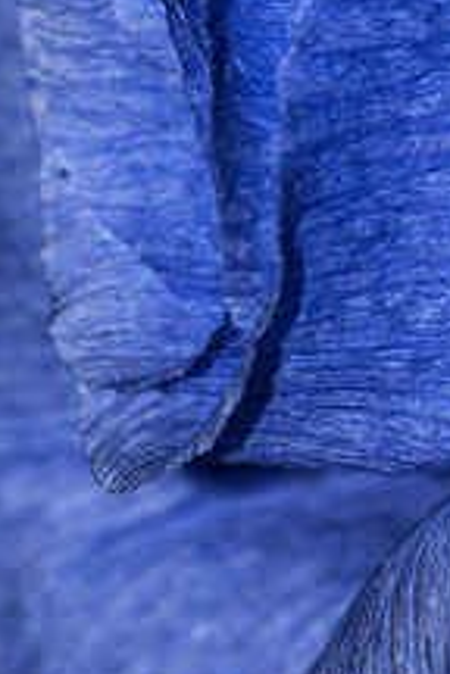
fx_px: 8219
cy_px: 156
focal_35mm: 438
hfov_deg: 3.1
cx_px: 266
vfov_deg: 4.7
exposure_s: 1/125
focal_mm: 105
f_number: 11
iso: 500
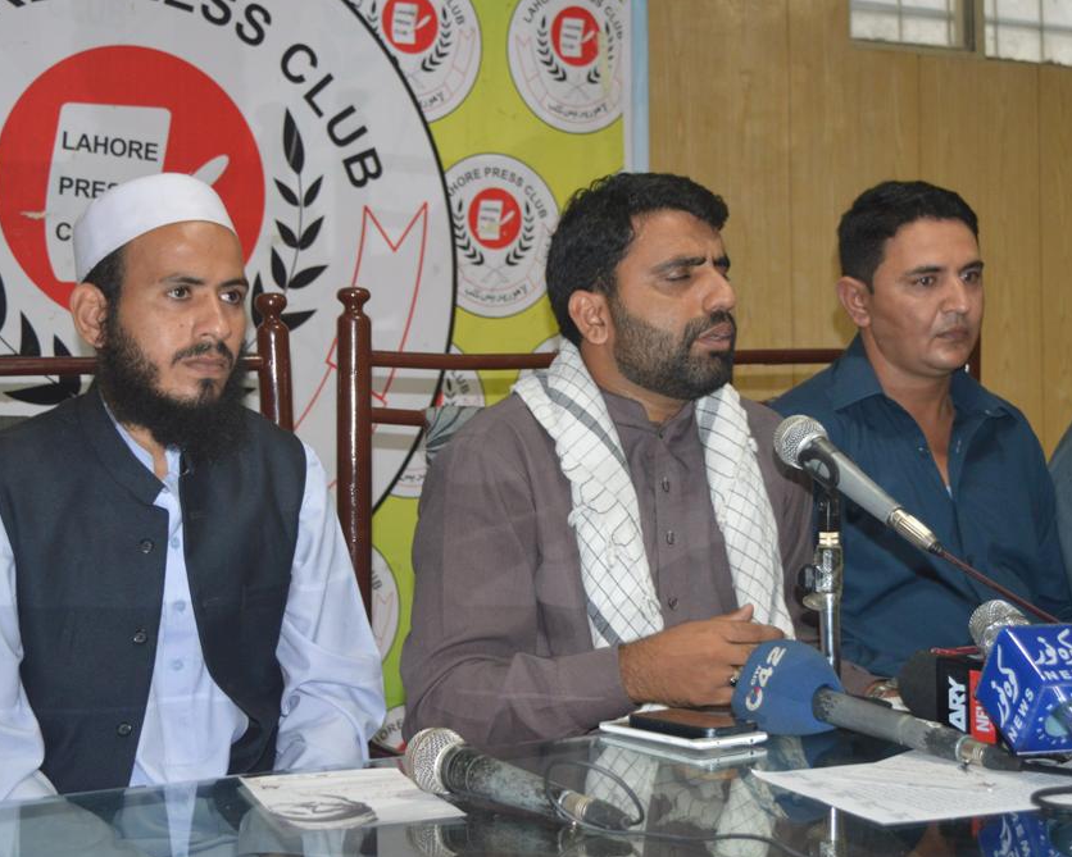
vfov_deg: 24.6
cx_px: 526
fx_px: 1967
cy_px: 426
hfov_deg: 30.5
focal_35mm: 62
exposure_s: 1/60
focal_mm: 36
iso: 1400
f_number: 4.8
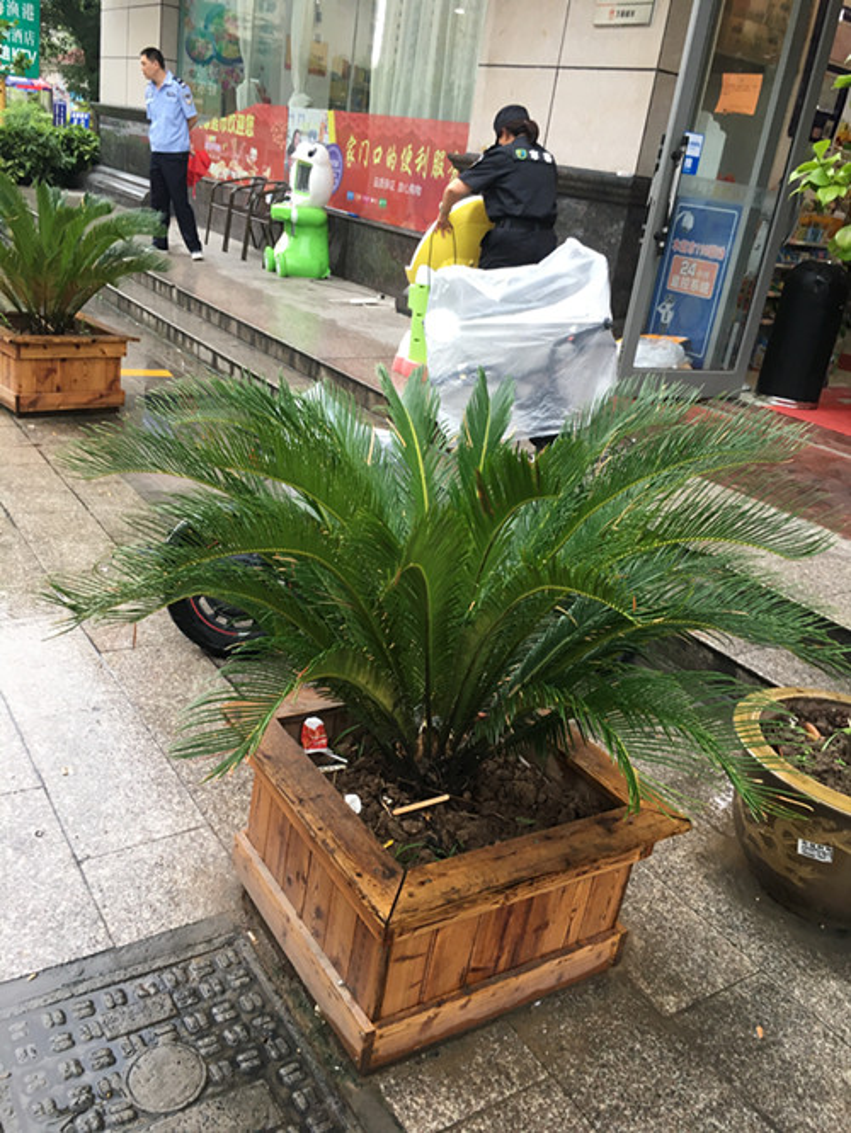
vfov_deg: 61.6
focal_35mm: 29
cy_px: 566
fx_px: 950
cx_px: 426
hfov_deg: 48.3
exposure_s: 1/33
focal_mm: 4.15
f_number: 2.2
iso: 32
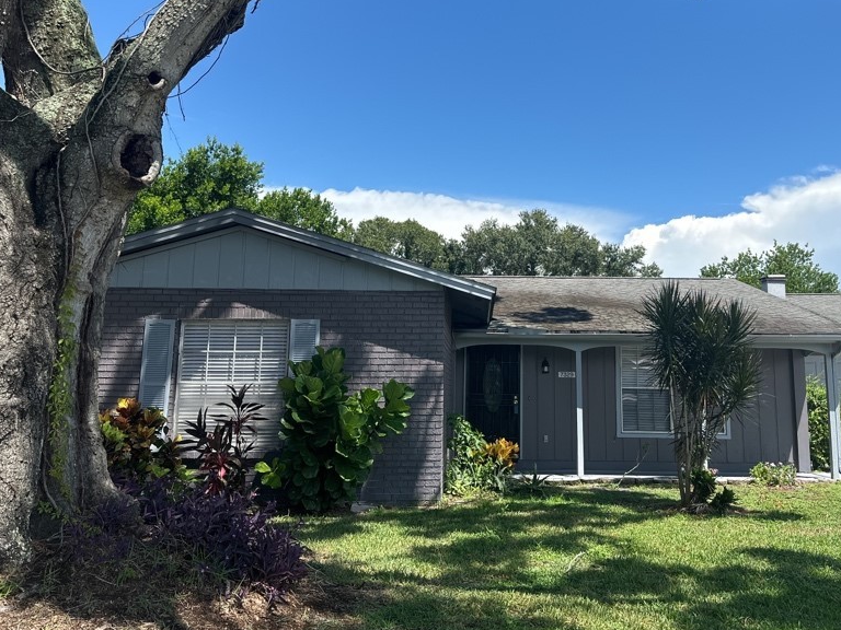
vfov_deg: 44.1
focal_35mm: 32
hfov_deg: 56.4
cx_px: 502
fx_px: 777
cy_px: 273
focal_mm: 6.86
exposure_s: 1/3717
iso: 80
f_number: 1.78
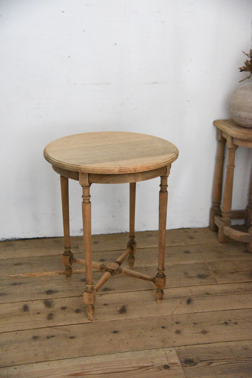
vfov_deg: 41.1
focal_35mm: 48
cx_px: 126
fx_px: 503
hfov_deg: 28.1
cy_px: 189
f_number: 4
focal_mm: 48
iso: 12800
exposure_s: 1/13
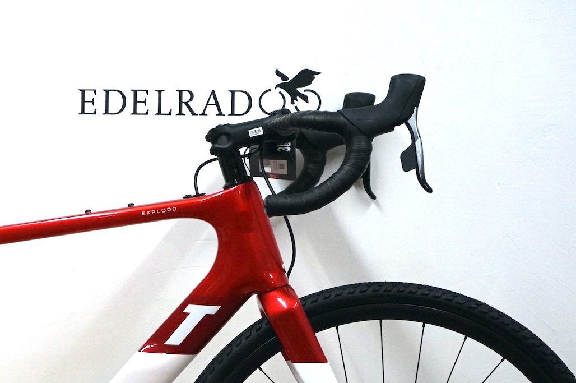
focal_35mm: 143
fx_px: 2285
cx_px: 41
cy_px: 387
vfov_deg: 9.5
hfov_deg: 14.2
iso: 2500
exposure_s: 1/160
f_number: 5.6
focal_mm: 70
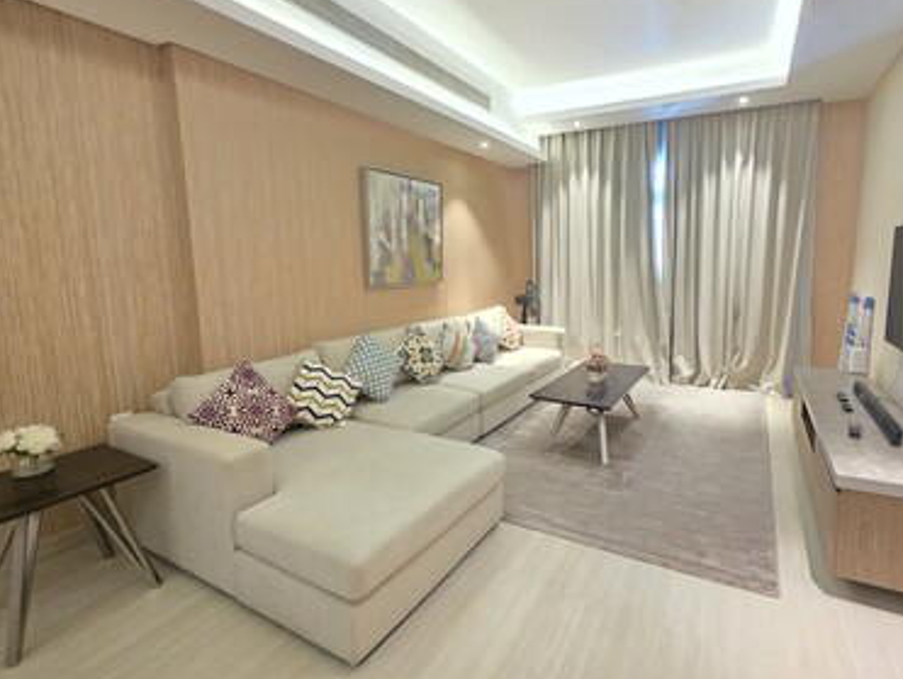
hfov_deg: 93.3
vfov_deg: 78.2
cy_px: 325
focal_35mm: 16
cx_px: 537
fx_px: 418
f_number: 1.9
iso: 800
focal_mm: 2.2
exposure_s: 1/50
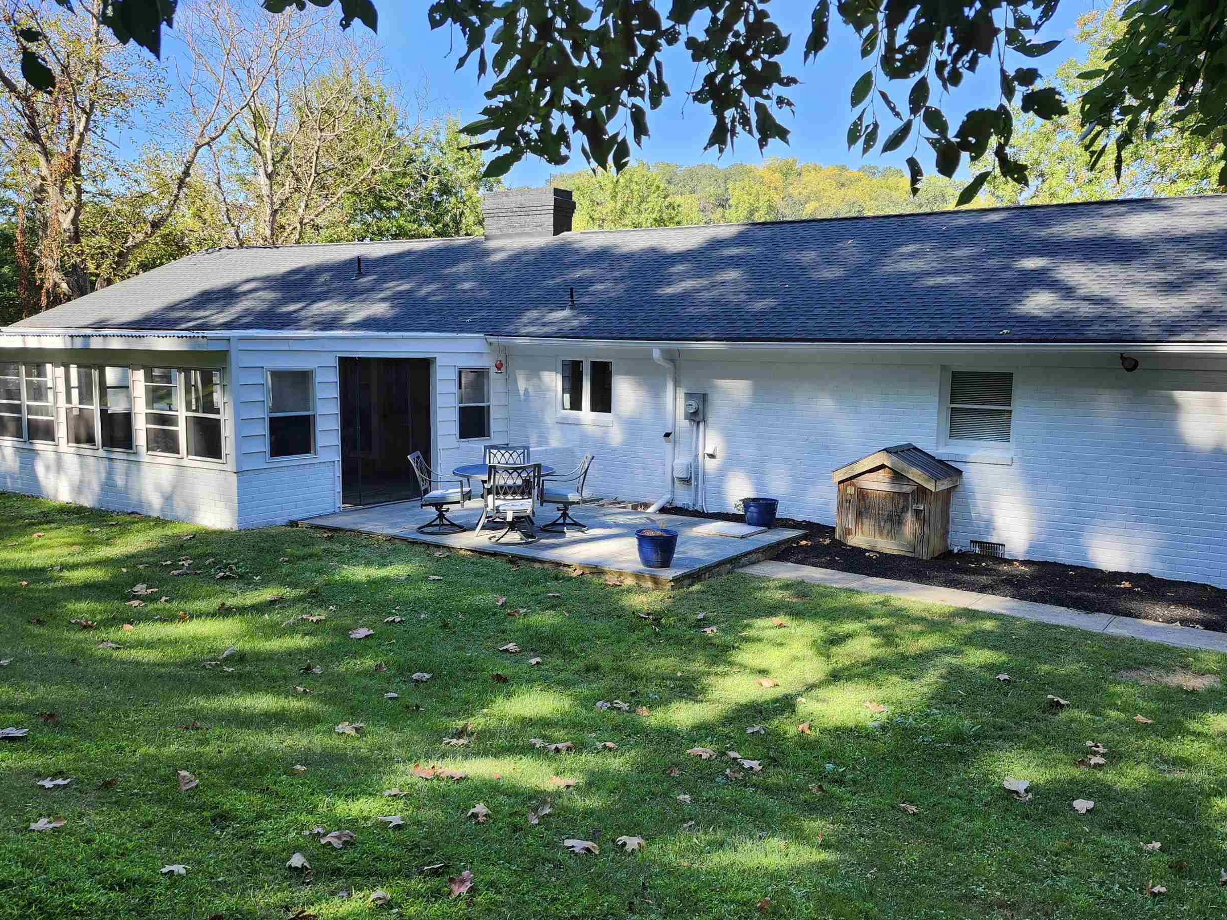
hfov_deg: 61.6
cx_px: 659
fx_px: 1028
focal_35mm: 29
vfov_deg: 48.2
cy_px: 475
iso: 25
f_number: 1.8
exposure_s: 1/261
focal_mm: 5.54
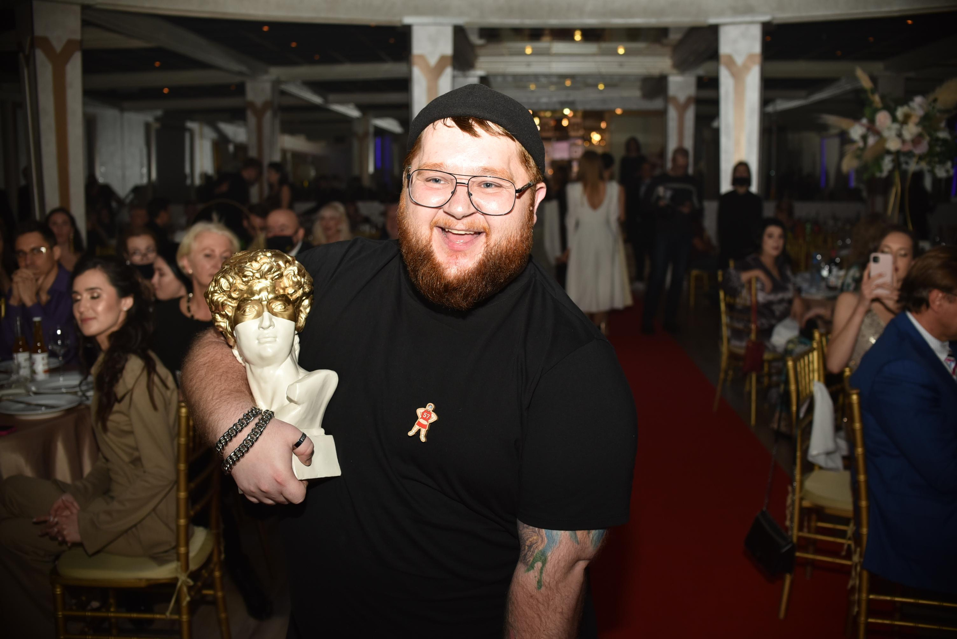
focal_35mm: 35
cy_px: 320
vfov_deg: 37.9
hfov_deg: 54.4
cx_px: 478
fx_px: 931
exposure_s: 1/200
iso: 400
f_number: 5
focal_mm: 35
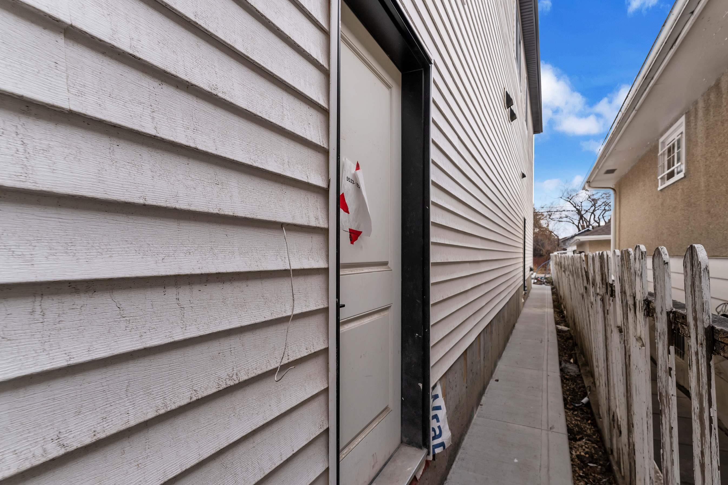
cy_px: 247
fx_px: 324
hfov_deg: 96.2
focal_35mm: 16
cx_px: 411
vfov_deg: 73.7
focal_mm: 14
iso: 200
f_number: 5.6
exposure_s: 1/250
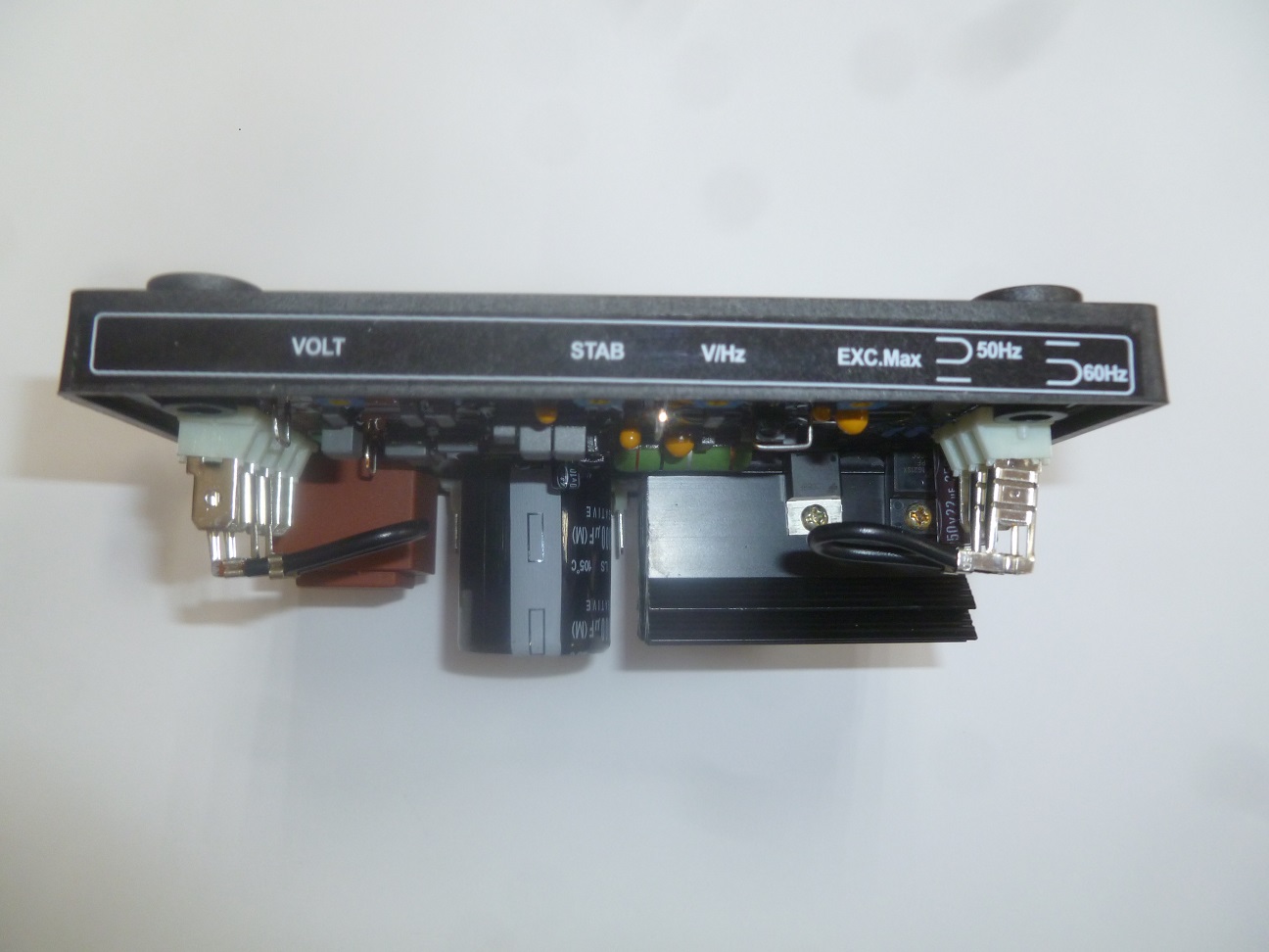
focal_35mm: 28
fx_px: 1026
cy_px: 476
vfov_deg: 49.7
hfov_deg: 63.4
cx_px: 634
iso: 160
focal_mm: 5
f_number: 3.3
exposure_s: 1/30
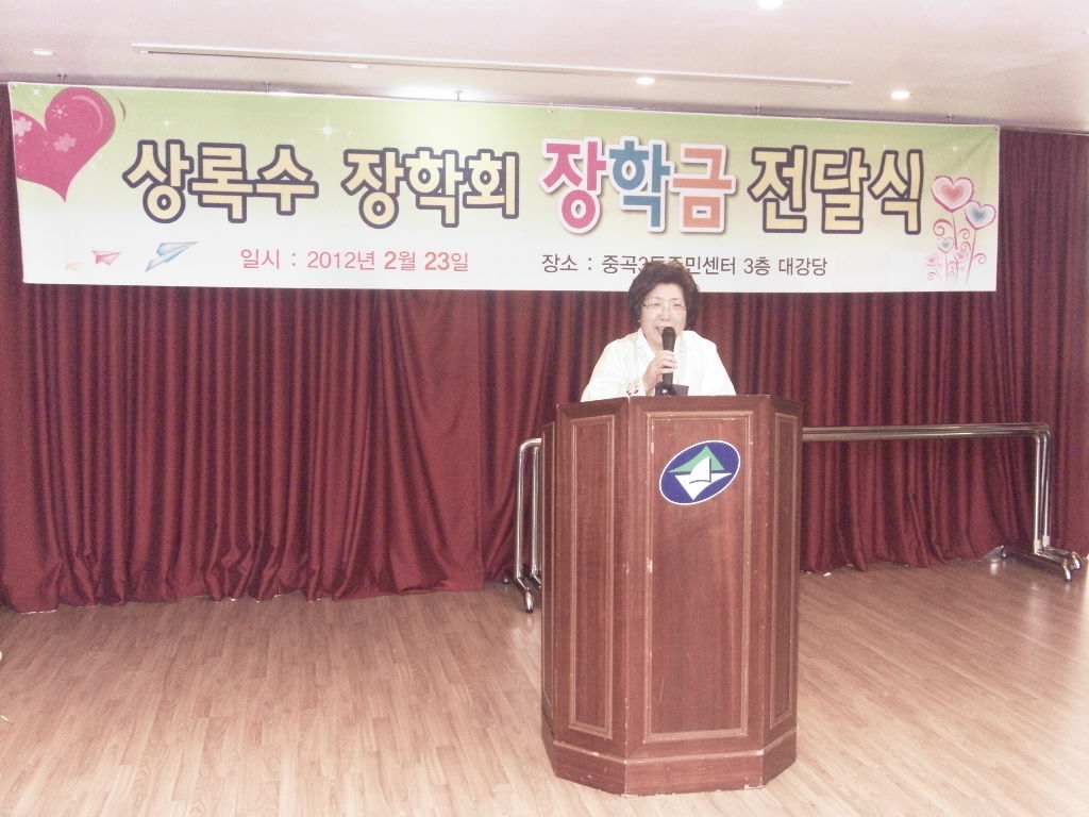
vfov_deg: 40.7
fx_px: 1101
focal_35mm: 35
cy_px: 408
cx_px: 544
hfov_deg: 52.6
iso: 400
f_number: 3.3
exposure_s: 1/50
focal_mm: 7.5
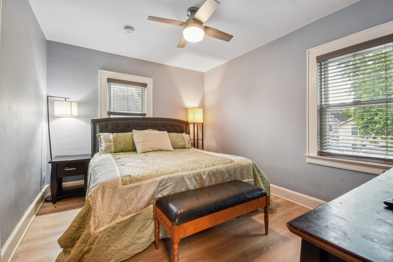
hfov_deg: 100.4
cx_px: 196
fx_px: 164
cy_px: 131
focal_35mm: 15
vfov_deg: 77.3
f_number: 7.1
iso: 500
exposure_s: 1/3.33
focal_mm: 10
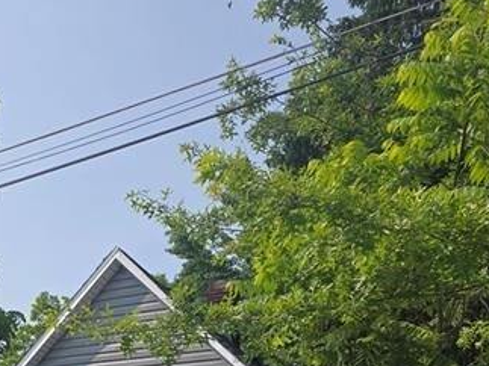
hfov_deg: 32.4
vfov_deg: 23.6
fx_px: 805
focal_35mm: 57
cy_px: 430
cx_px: 65
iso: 12
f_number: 1.7
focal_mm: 6.3
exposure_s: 1/832
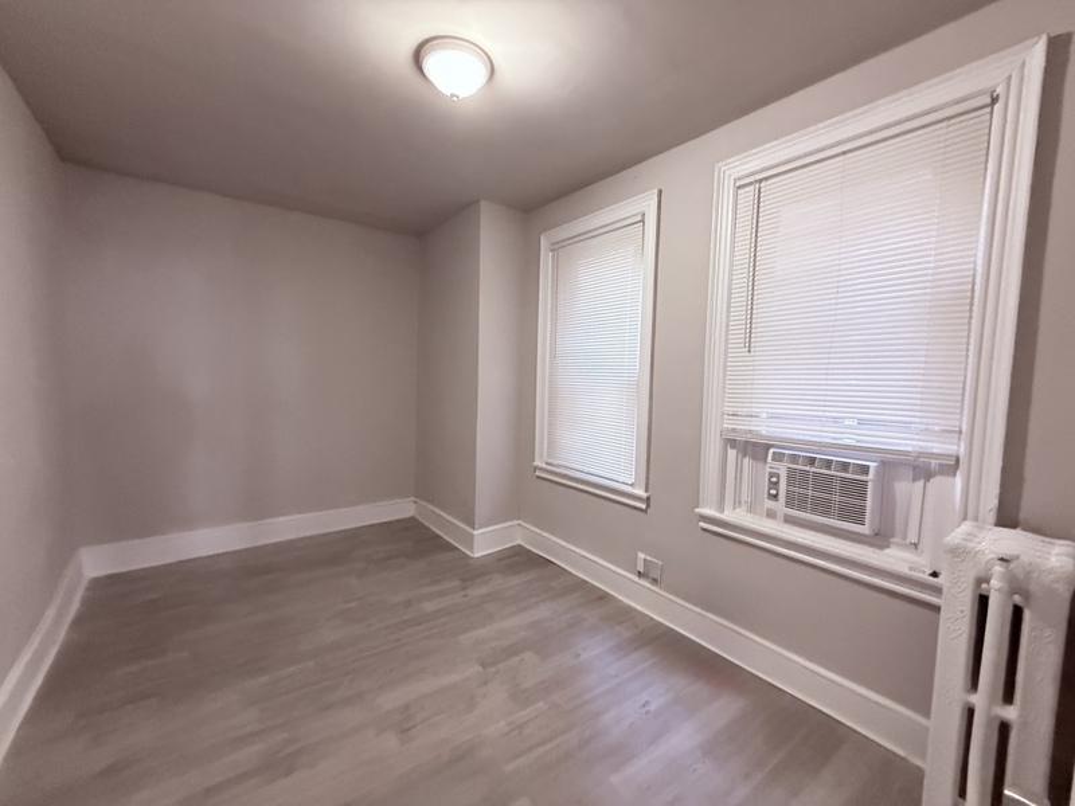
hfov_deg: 102.1
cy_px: 403
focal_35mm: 14
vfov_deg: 85.7
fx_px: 435
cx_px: 538
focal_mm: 2.22
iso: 640
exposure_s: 1/60
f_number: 2.2
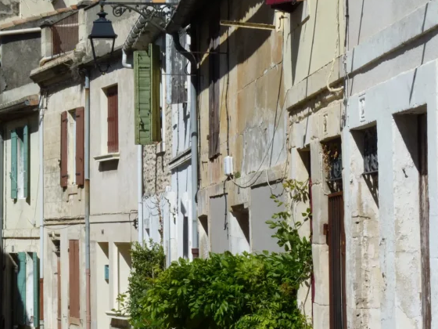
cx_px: 196
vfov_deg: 11.5
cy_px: 215
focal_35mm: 129
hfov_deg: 15.3
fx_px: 1632
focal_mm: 16.7
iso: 80
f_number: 6.3
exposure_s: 1/500
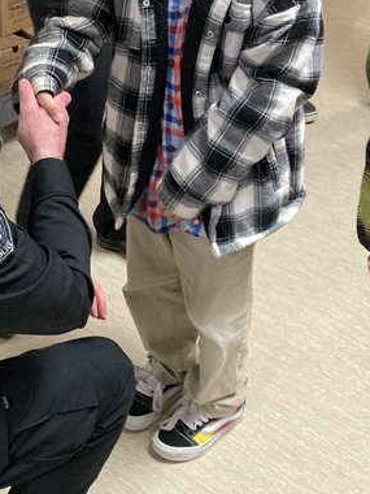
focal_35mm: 59
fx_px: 841
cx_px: 75
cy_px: 213
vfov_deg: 32.7
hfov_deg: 24.4
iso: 320
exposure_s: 1/60
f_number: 1.8
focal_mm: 3.99
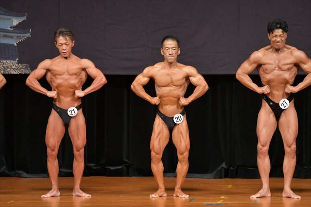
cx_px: 156
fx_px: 2461
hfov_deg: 7.2
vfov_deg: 4.8
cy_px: 104
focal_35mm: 285
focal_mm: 190
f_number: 5.6
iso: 5000
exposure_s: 1/400
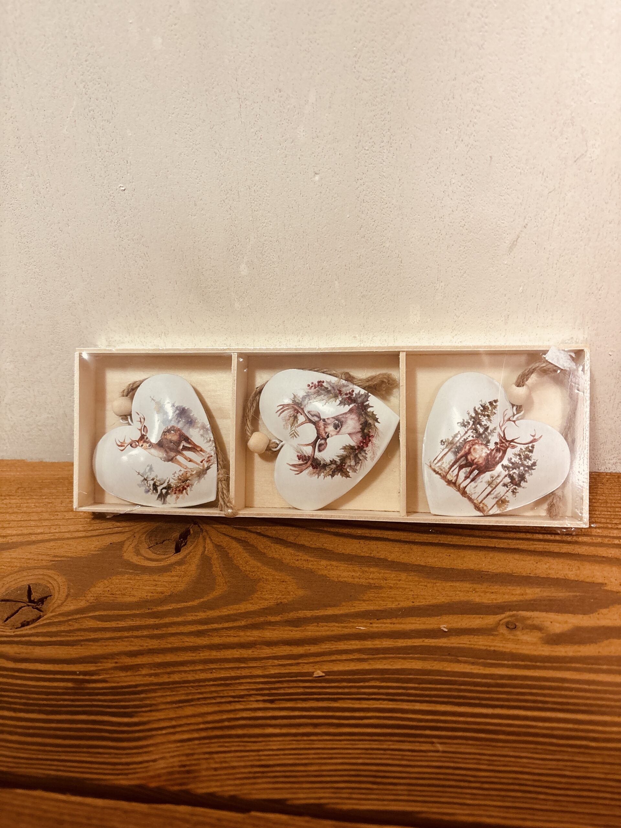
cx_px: 310
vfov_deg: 67.3
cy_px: 414
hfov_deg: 53.1
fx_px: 622
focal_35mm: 26
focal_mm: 5.96
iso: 320
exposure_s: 1/50
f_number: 1.6
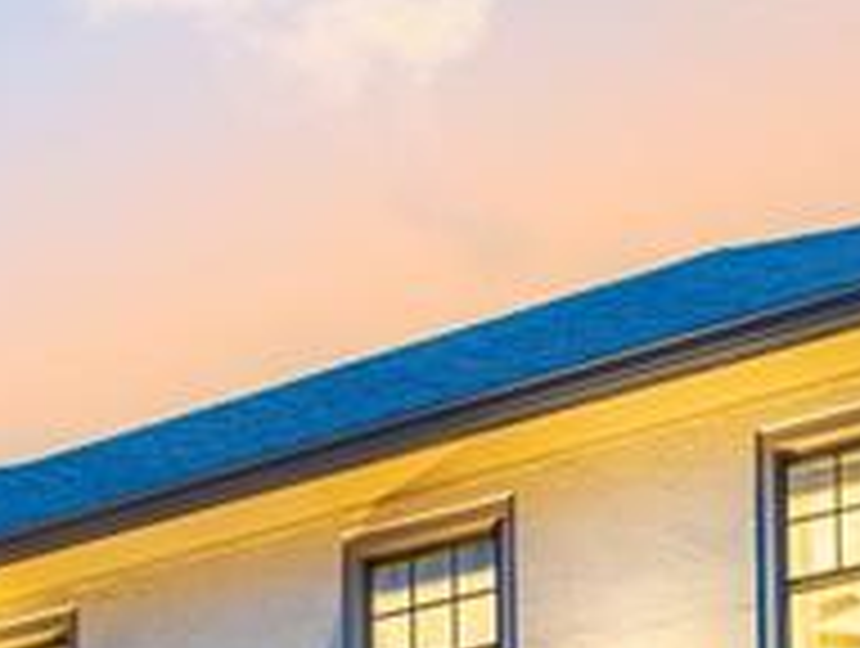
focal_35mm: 72
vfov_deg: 15.4
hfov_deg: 25.0
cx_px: -99
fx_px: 1792
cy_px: 1377
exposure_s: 1/2
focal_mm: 14
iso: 320
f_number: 8
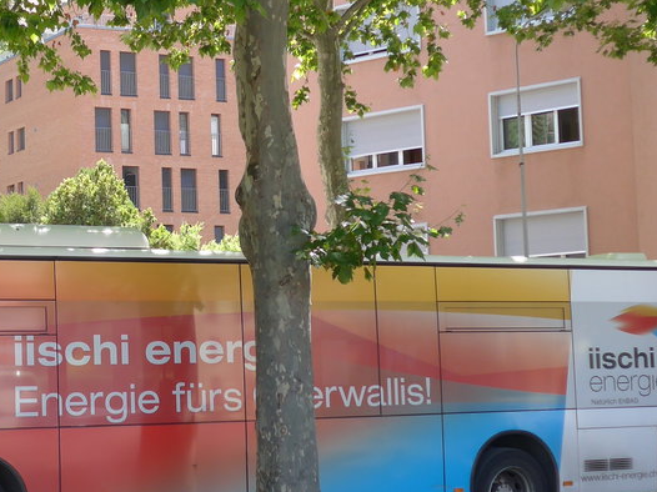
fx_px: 1688
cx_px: 111
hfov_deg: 21.7
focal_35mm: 89
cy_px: 227
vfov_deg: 16.6
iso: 80
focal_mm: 8
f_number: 2.8
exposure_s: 1/160
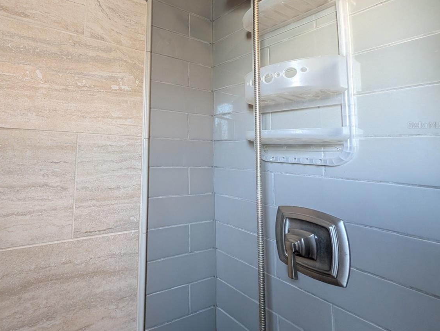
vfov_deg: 73.7
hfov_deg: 86.4
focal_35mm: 17
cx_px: 133
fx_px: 216
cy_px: 125
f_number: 1.7
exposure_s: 1/60
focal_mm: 2.02
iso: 244
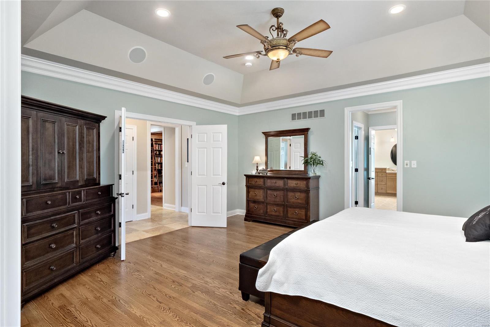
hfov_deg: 90.0
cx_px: 245
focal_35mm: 18
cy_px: 164
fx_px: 245
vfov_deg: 67.4
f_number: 8
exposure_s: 1/6
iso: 400
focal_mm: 9
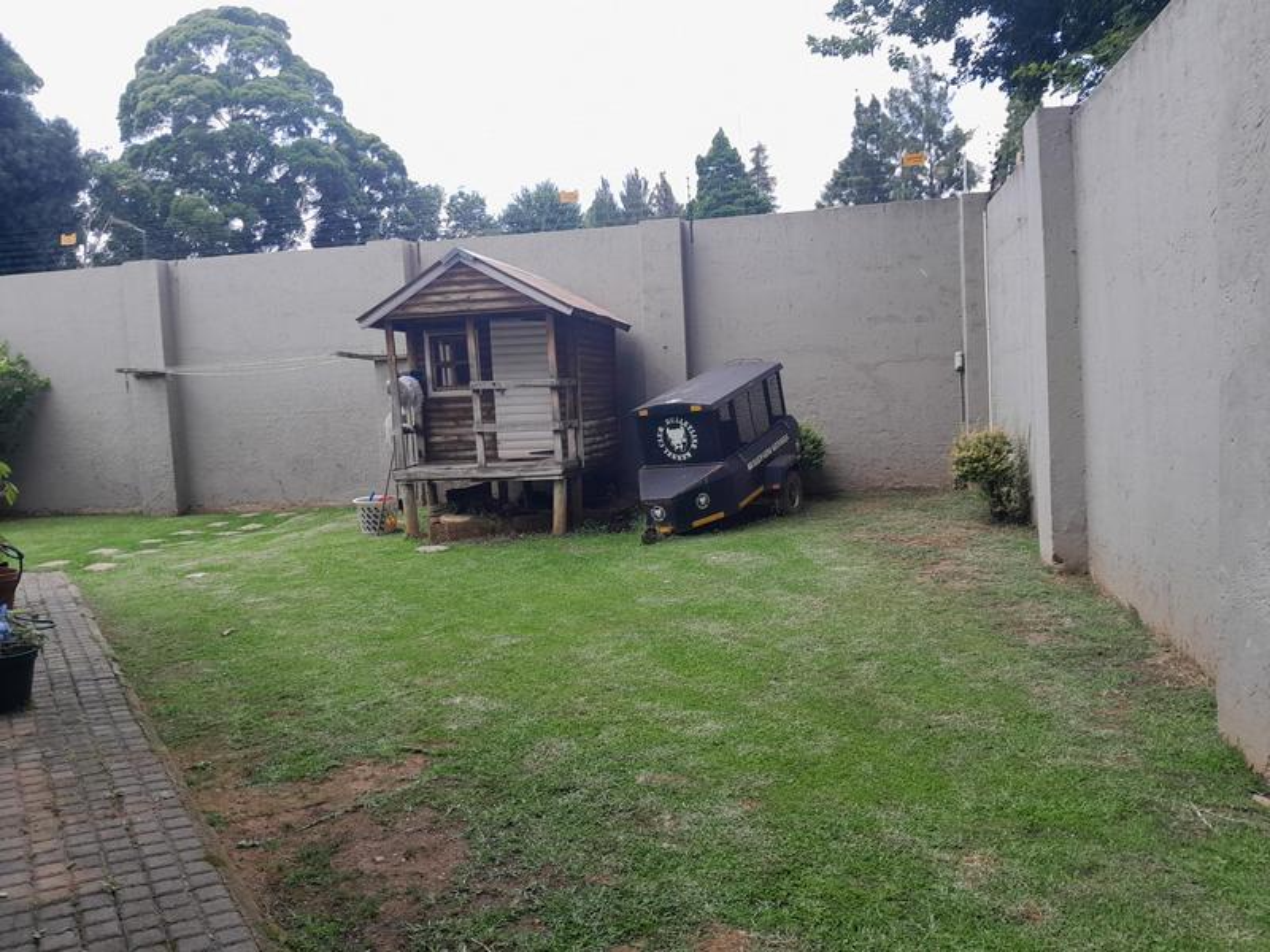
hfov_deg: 67.3
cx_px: 635
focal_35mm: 26
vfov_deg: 53.1
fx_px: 954
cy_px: 476
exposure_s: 1/194
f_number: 1.8
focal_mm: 3.98
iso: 40
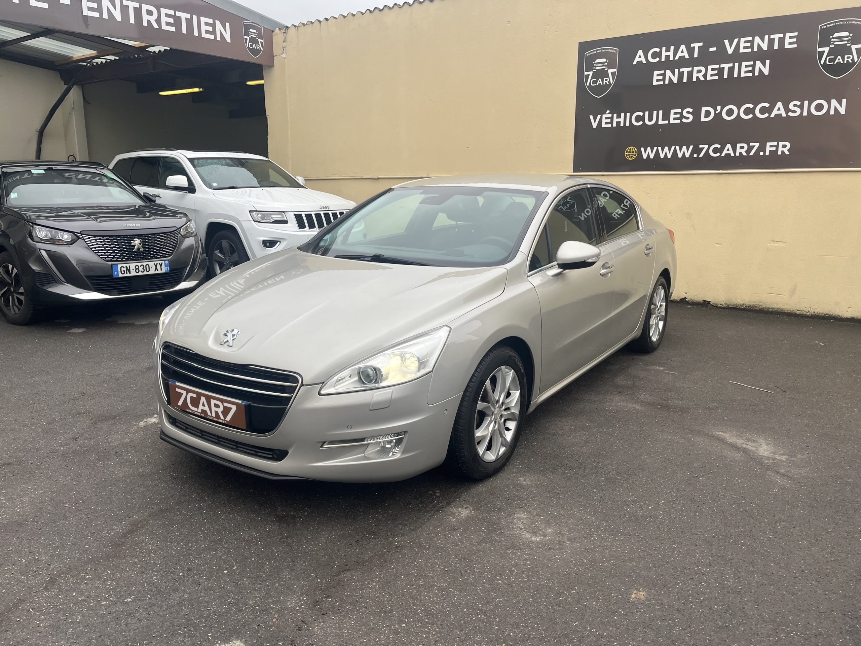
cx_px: 430
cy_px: 323
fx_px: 647
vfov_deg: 53.1
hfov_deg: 67.3
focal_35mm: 26
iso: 50
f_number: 1.6
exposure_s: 1/537
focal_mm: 5.1
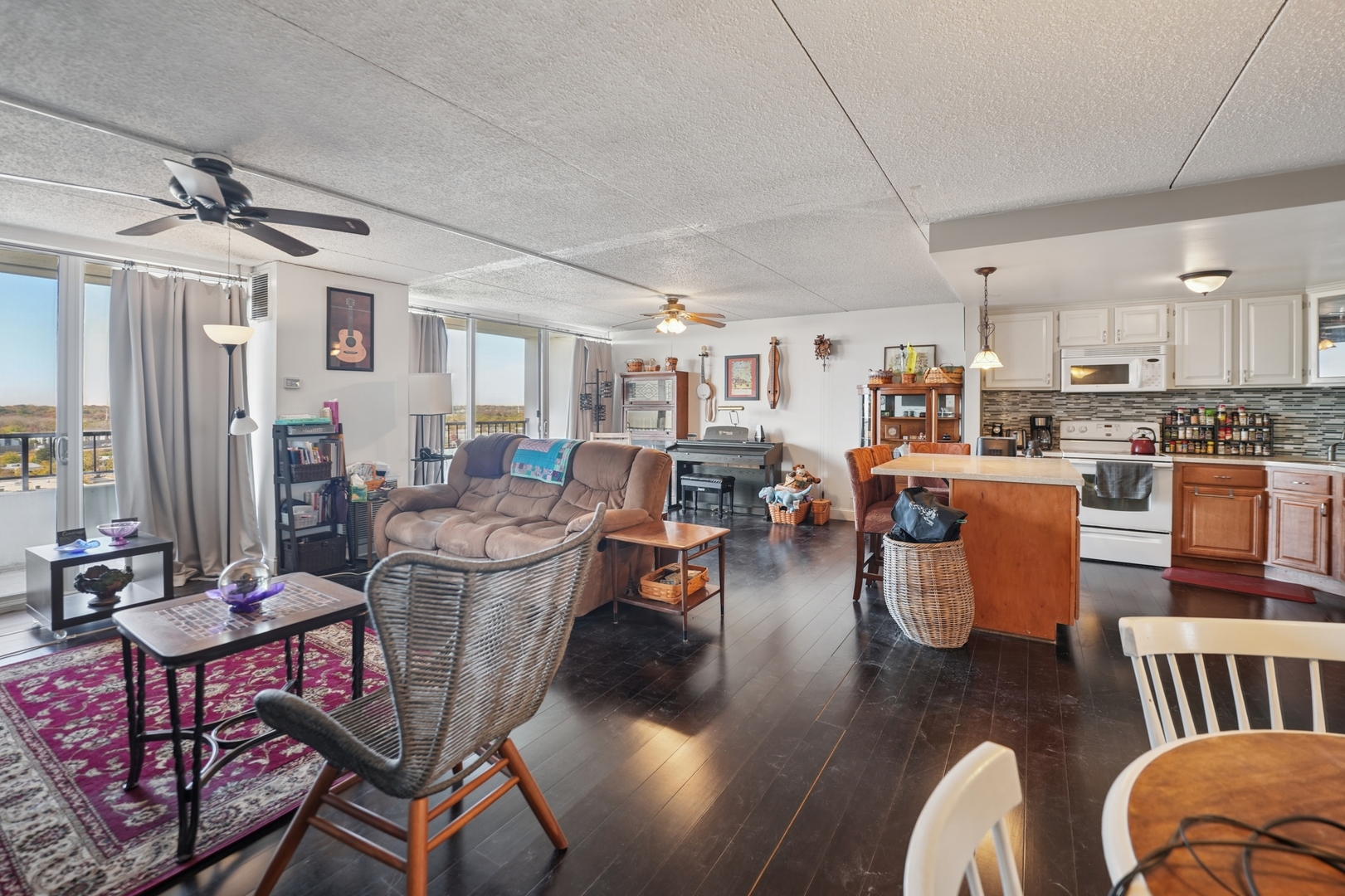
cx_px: 672
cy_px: 448
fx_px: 523
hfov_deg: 104.3
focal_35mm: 14
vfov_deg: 81.2
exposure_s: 1/40
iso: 400
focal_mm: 14
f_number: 3.2
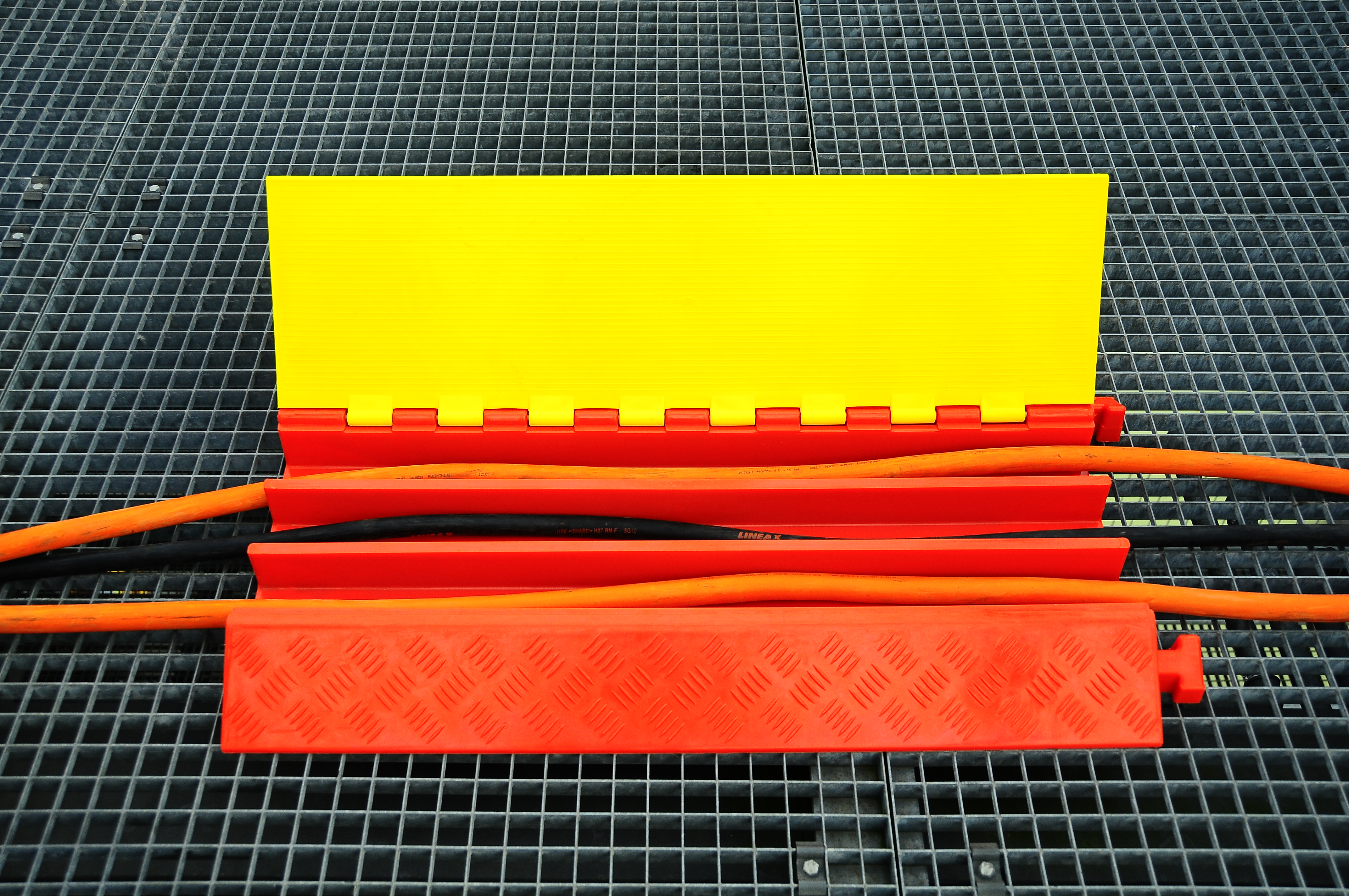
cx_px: 674
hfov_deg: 53.2
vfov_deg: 36.8
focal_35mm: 36
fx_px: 1347
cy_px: 448
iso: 200
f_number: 3.8
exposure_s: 1/500
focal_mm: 24
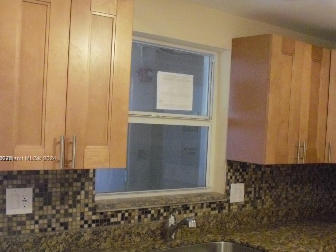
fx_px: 485
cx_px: 189
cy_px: 159
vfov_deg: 29.0
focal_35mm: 50
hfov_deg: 38.1
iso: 800
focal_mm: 6.2
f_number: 2.8
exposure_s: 1/60
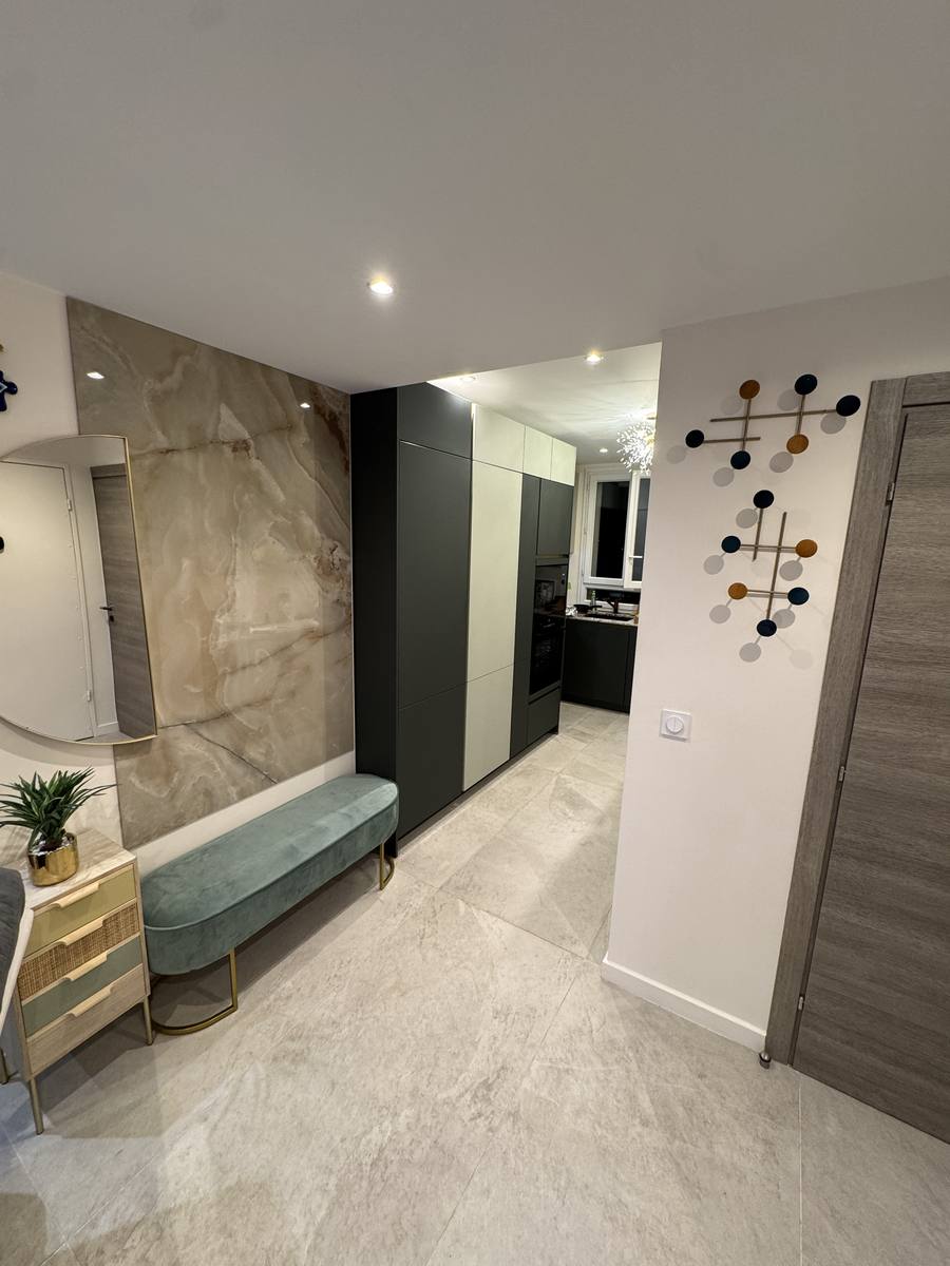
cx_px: 475
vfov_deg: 102.1
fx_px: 512
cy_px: 633
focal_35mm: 14
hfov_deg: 85.7
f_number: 2.2
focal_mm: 2.22
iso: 160
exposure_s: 1/50
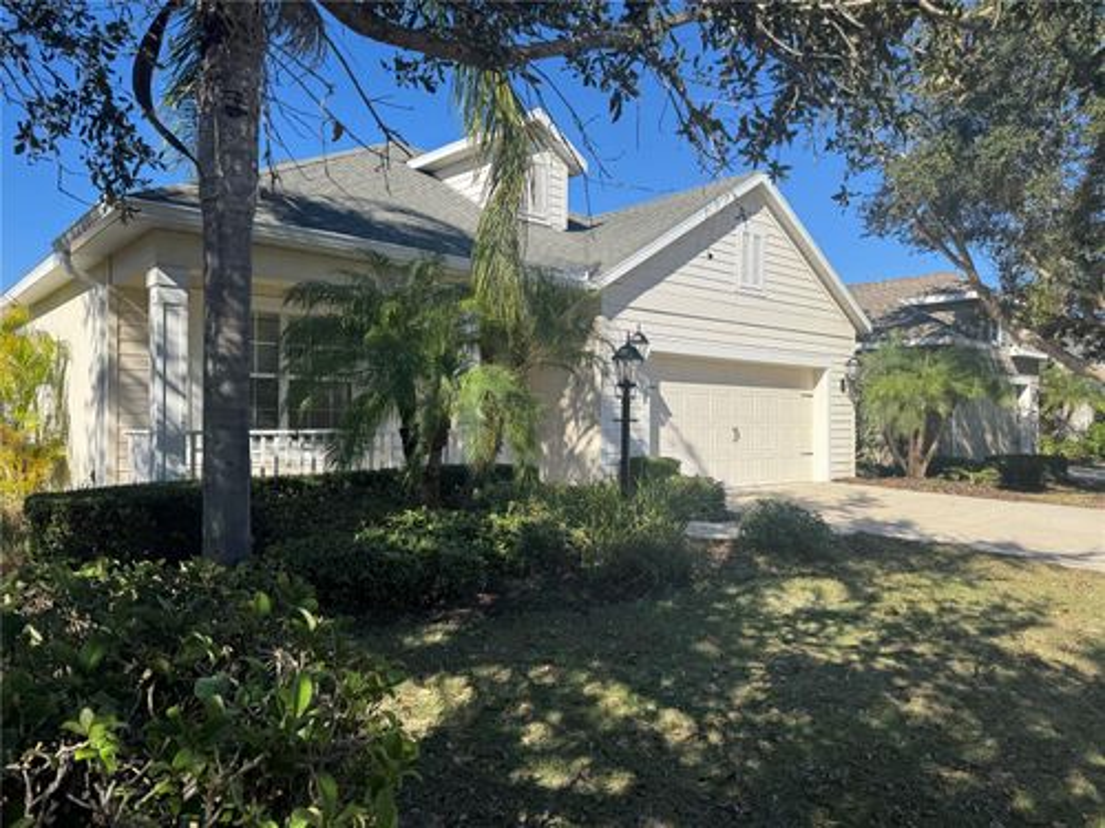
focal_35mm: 24
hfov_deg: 71.6
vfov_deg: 56.8
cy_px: 414
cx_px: 552
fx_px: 766
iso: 80
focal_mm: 6.76
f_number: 1.78
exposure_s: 1/3247
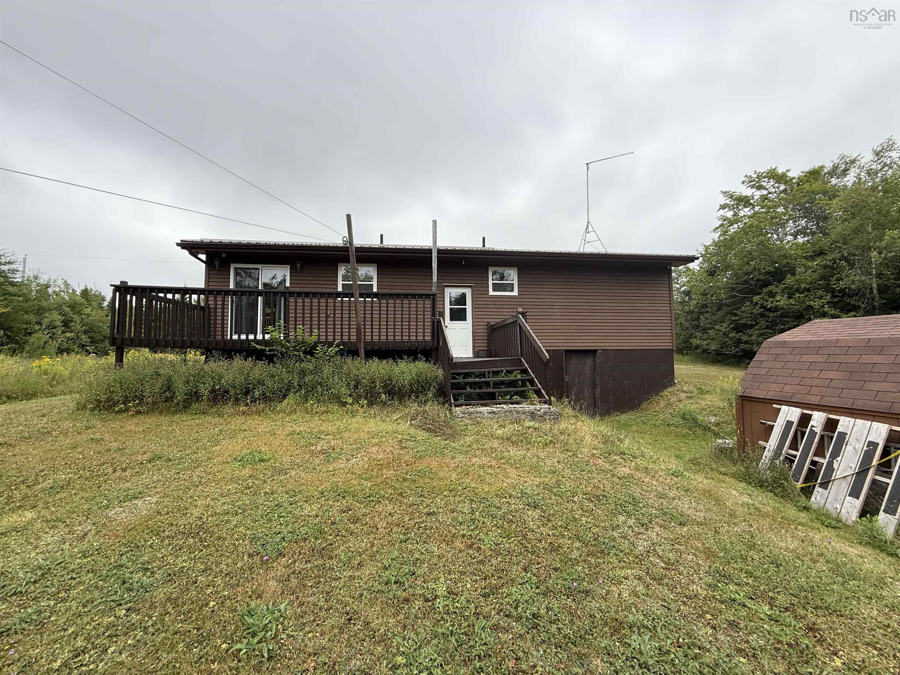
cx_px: 450
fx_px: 364
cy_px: 338
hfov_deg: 102.1
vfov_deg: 85.7
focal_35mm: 14
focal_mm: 2.22
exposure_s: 1/498
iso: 64
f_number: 2.2
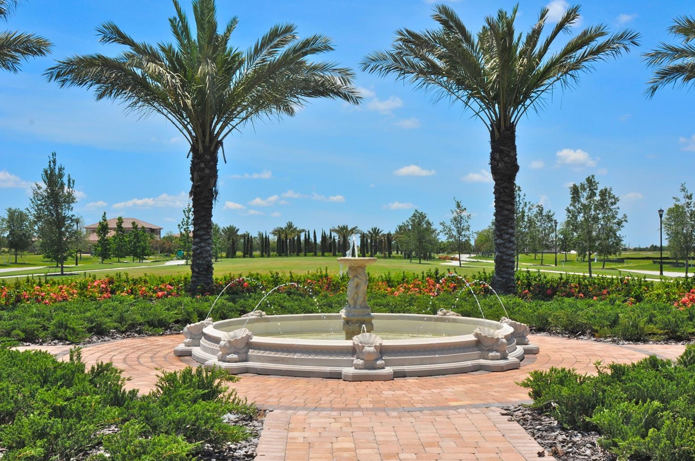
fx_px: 829
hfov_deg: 45.5
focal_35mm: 43
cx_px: 350
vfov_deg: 31.1
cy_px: 229
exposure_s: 1/250
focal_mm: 28
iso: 200
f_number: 11
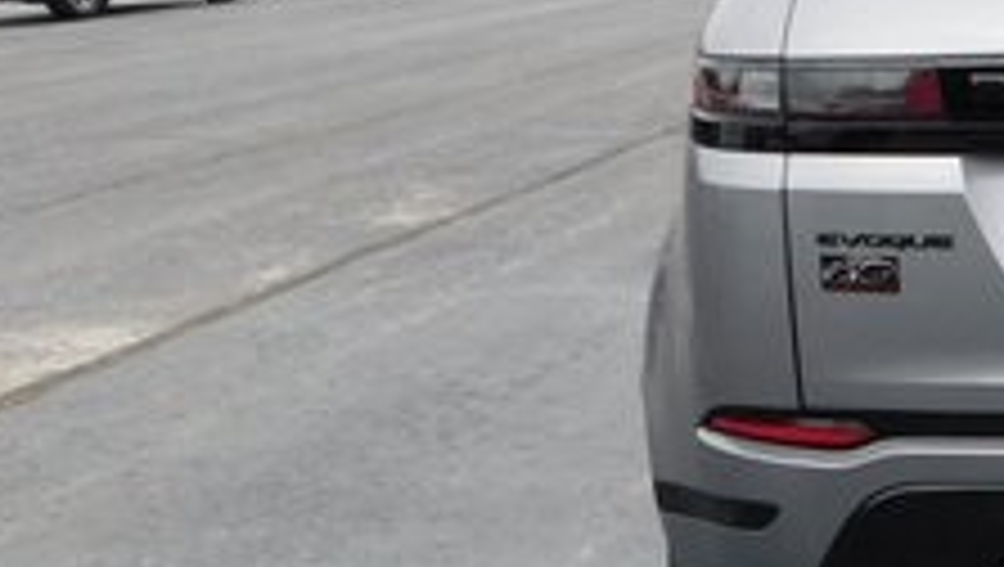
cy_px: 338
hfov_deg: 23.7
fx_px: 1999
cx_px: 1409
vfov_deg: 16.1
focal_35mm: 75
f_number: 3
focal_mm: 4.1
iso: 125
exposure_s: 1/800
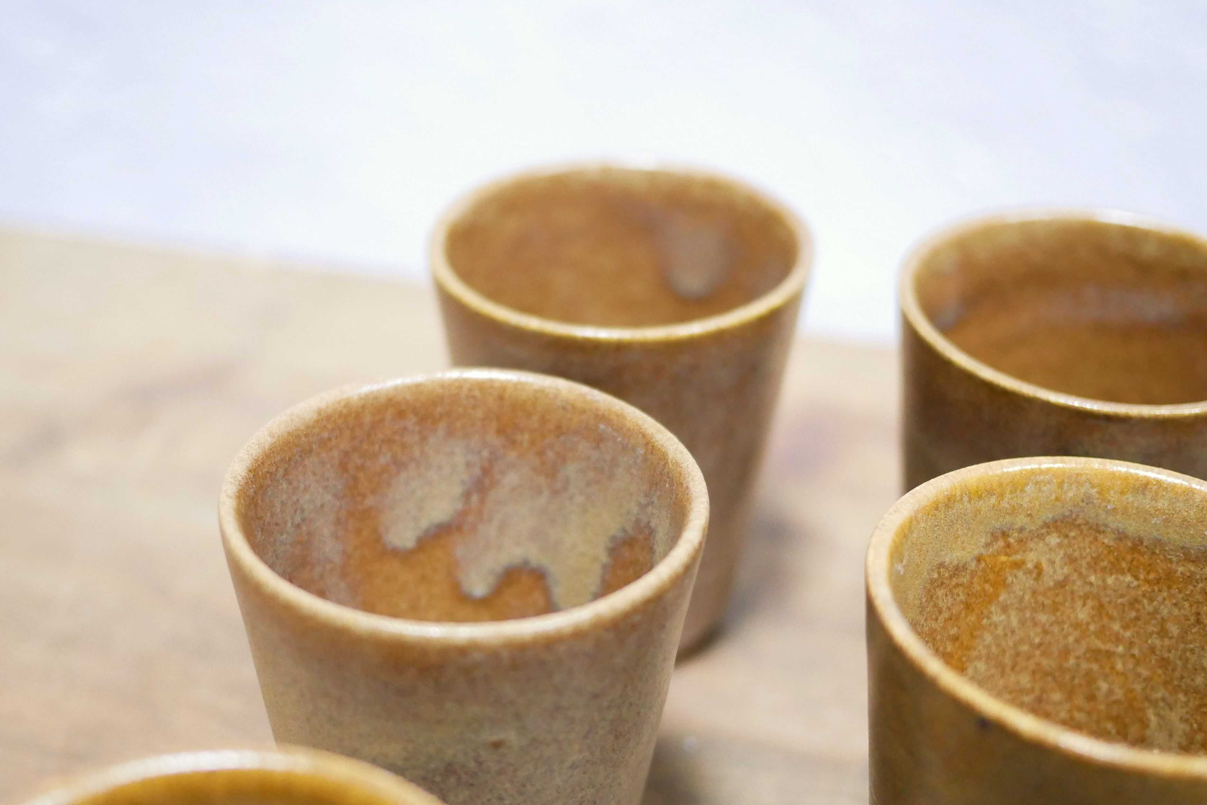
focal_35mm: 51
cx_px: 595
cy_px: 492
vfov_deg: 26.4
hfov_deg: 38.9
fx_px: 1710
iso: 2000
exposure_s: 1/60
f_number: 1.7
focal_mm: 20
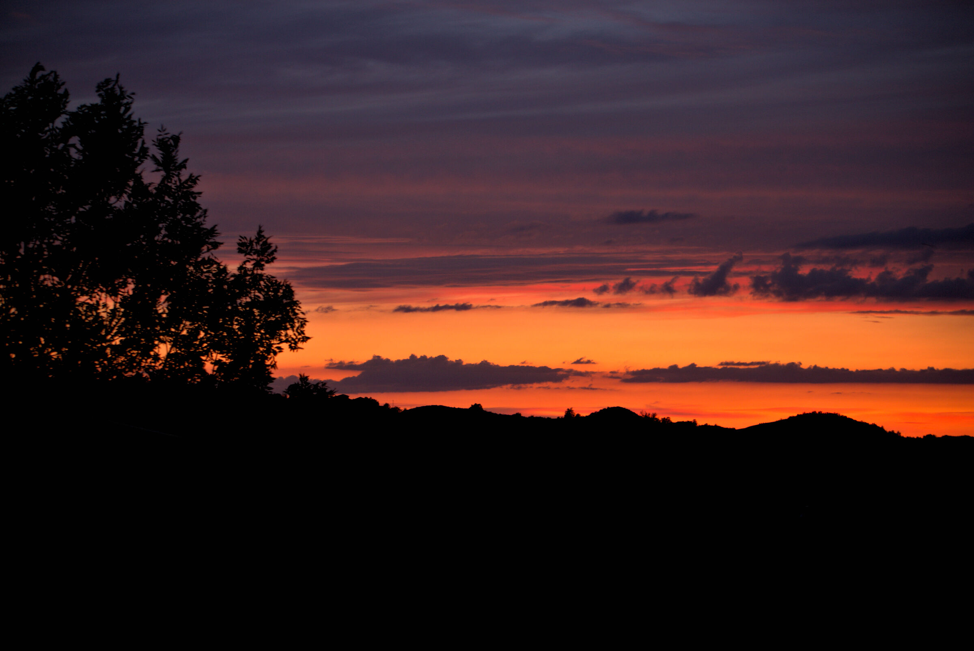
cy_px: 326
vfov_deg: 16.6
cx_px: 487
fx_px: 2233
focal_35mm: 82
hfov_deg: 24.6
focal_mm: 55
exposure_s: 1/10
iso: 160
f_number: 4.5
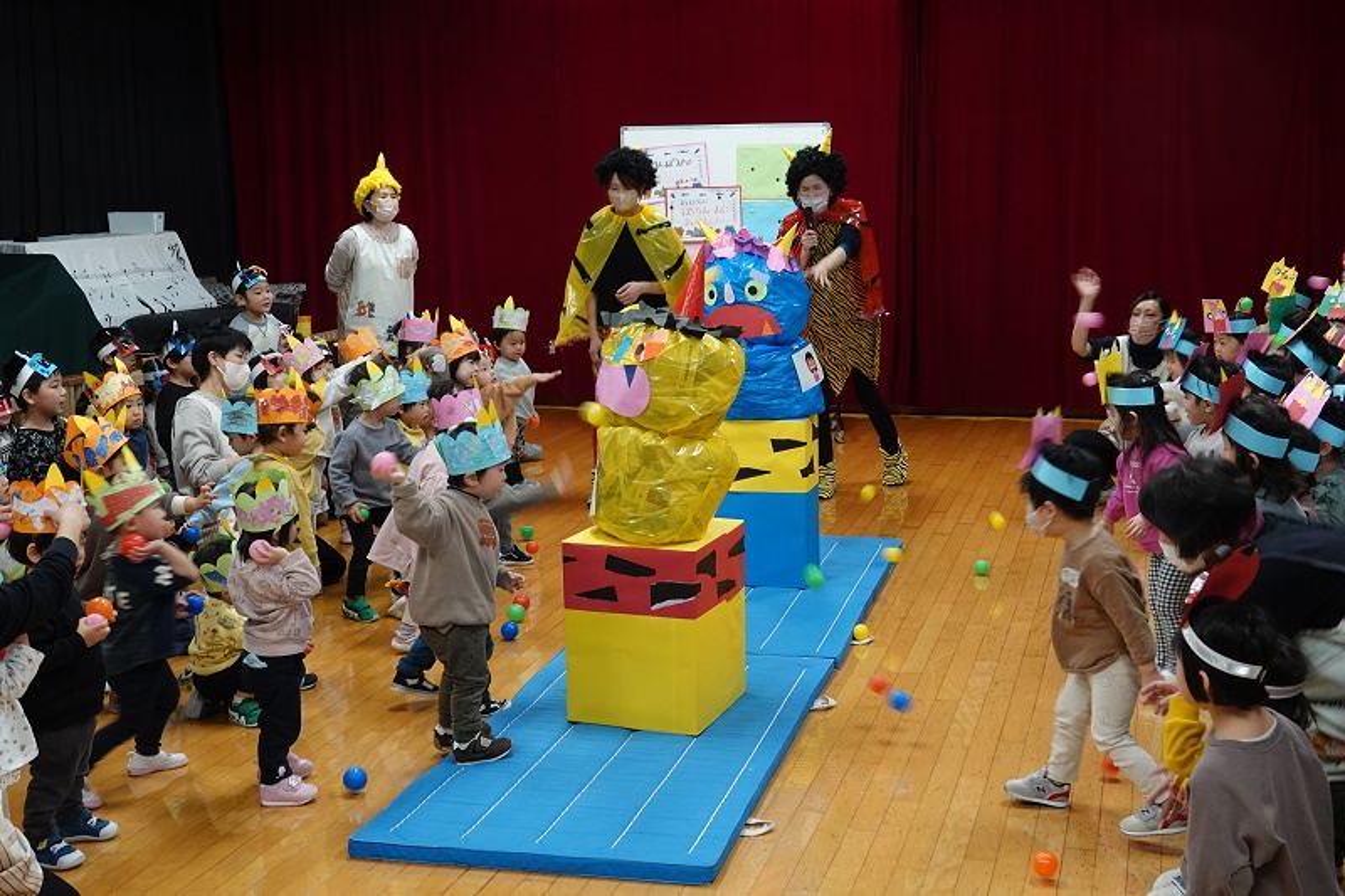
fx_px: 1718
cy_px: 448
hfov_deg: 42.8
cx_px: 672
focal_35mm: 46
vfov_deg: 29.2
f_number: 3.2
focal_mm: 16.92
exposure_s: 1/50
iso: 500
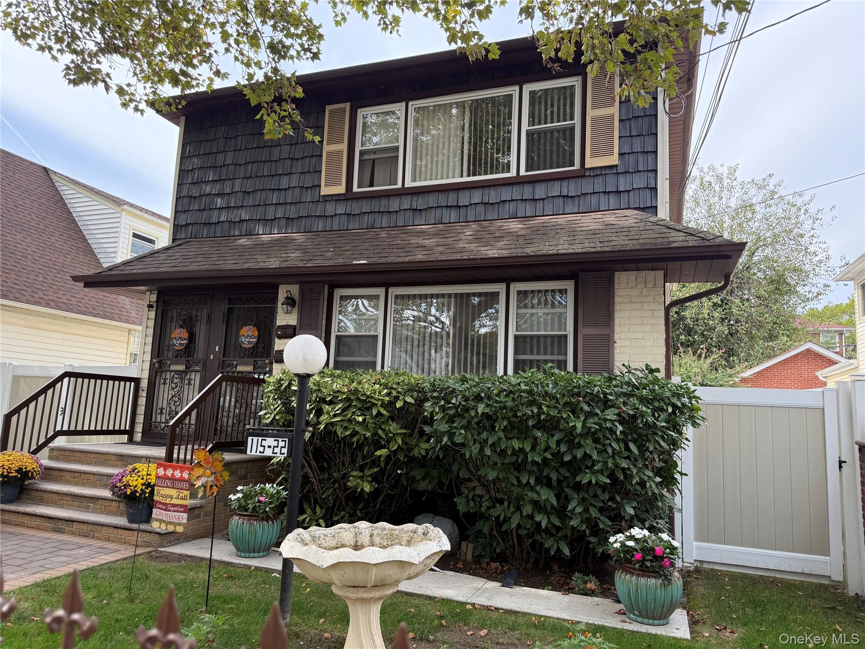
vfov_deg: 56.8
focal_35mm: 24
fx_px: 600
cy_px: 324
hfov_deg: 71.6
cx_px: 432
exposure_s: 1/702
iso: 100
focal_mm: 6.76
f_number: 1.78
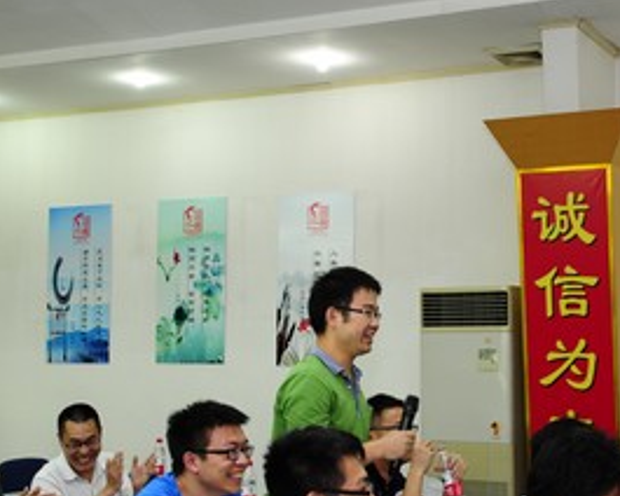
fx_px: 1284
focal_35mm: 70
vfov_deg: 21.8
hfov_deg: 27.1
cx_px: 372
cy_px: 285
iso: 2000
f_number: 5
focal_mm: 44
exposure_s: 1/60
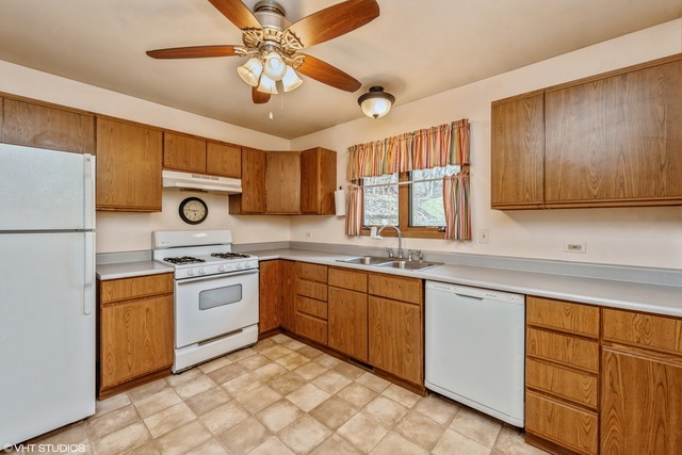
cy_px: 228
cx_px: 341
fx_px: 265
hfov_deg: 104.2
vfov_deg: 81.2
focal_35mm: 14
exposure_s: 1/13
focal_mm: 14
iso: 200
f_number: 8
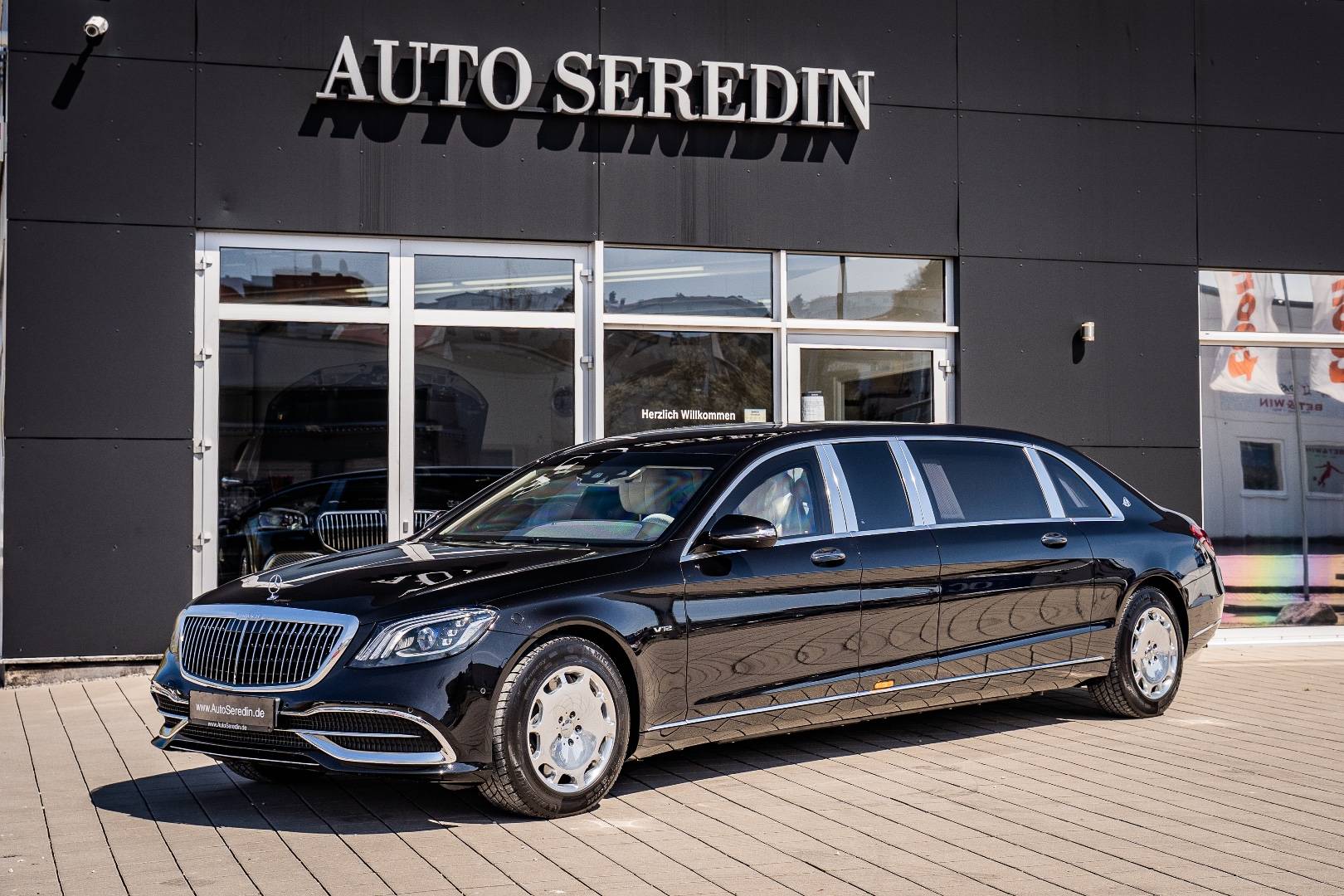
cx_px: 672
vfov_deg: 31.9
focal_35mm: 42
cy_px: 448
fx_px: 1568
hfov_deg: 46.4
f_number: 5
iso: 250
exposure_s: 1/400
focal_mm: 42
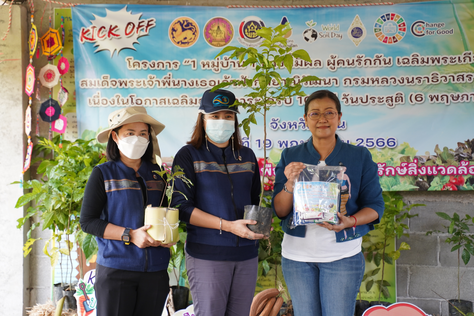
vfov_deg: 21.2
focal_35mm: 64
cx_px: 237
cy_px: 158
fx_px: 843
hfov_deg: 31.4
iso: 800
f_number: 2.8
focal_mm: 64
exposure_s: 1/320
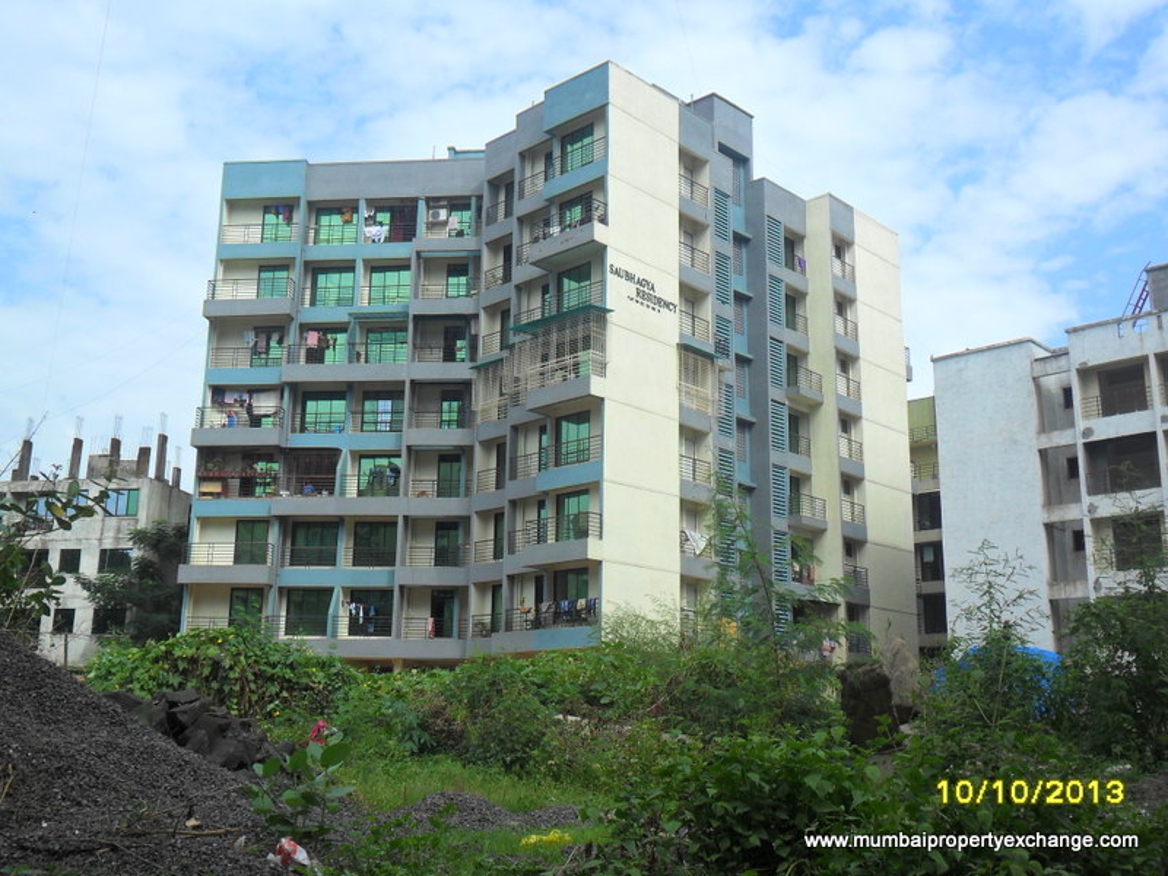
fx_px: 1248
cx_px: 584
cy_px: 438
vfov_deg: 38.7
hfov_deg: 50.1
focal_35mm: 37
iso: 100
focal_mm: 6.6
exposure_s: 1/1000
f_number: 4
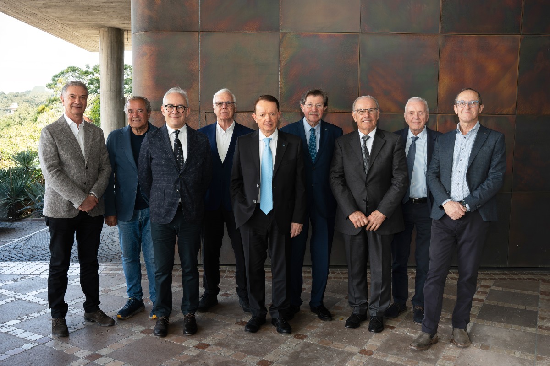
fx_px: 510
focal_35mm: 33
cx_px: 275
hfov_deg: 56.6
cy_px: 183
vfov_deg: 39.5
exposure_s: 1/80
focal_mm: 33.4
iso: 500
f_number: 9
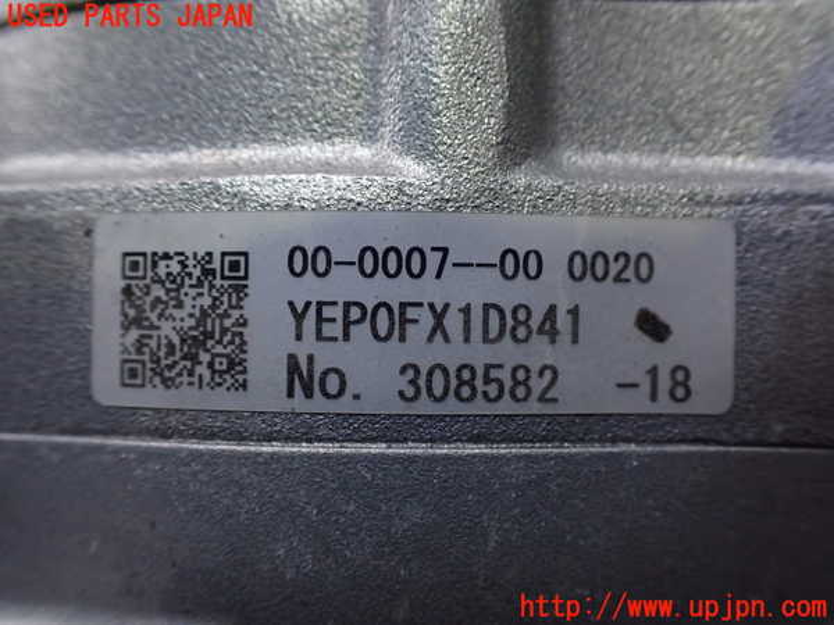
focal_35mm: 30
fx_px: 723
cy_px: 312
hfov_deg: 60.0
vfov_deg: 46.8
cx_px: 417
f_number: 2.3
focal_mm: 5.4
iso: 500
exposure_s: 1/125
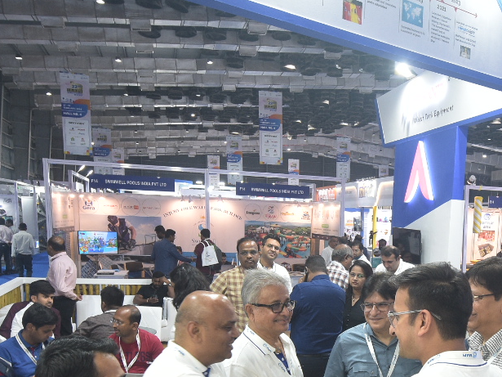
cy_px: 325
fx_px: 551
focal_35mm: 38
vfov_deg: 35.9
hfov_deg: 47.5
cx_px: 366
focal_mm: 10
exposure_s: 1/50
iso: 640
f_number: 5.6
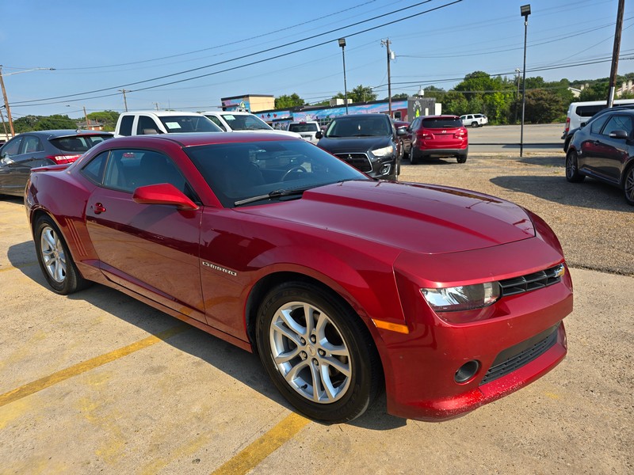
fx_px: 421
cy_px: 238
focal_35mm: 23
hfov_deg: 73.9
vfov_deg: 58.9
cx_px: 317
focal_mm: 6.3
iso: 12
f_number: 1.7
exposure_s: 1/638
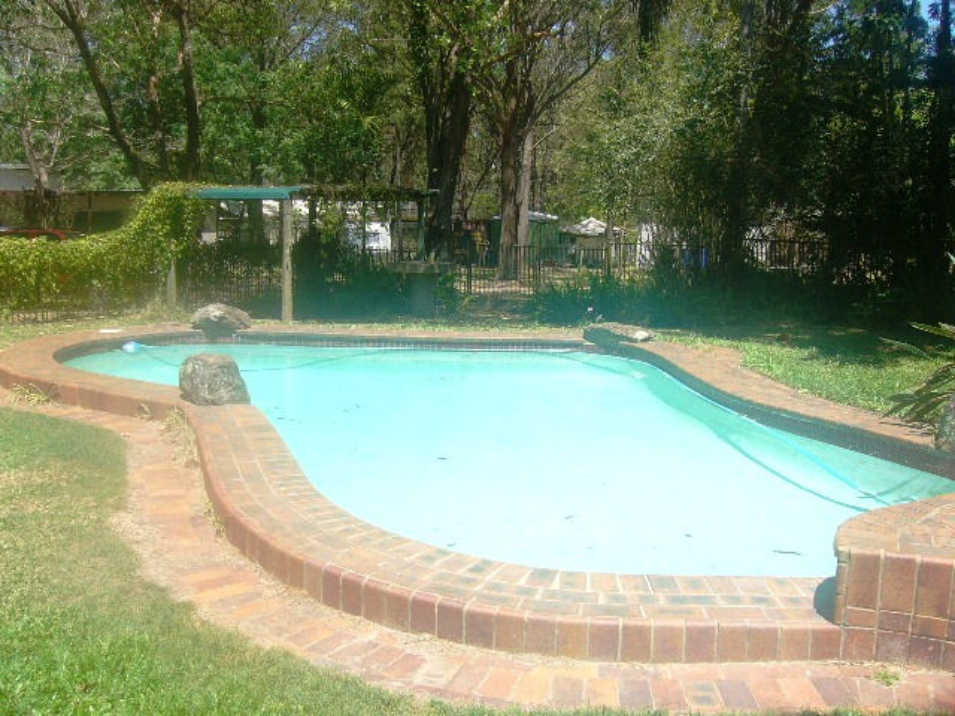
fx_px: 966
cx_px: 478
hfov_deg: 52.6
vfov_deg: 40.7
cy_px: 358
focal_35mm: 35
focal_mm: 5.8
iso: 64
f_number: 5.6
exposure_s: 1/125
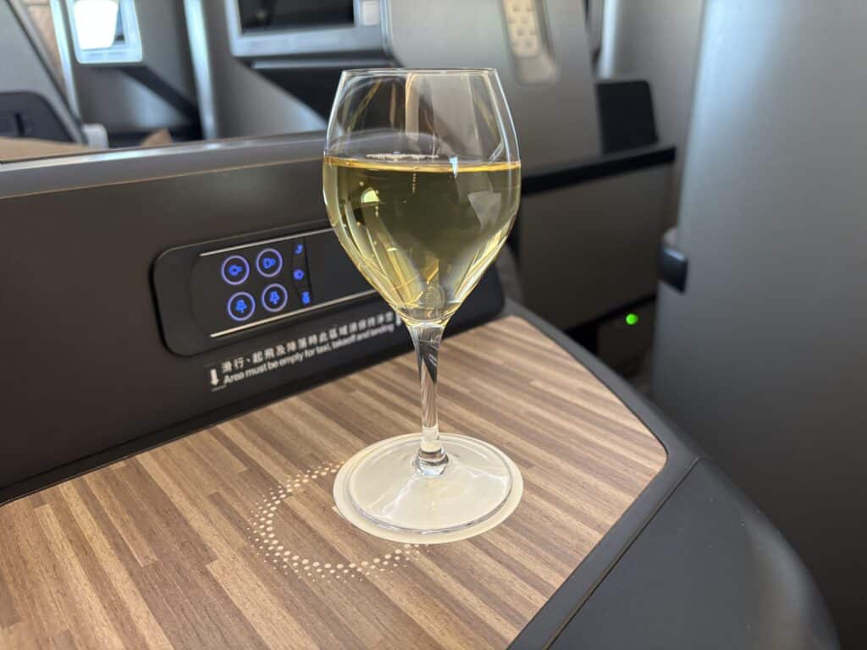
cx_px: 434
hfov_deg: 67.3
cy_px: 325
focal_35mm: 26
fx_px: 651
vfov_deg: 53.1
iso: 500
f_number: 1.6
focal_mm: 5.96
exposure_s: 1/52
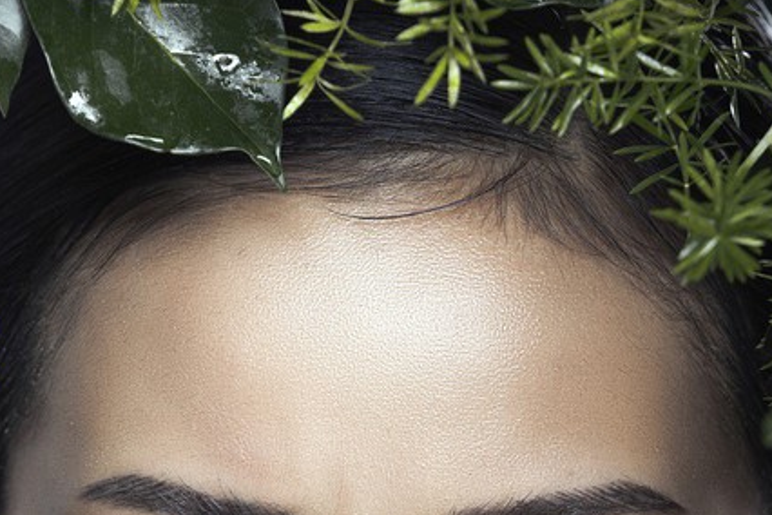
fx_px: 7119
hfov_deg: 6.2
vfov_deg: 4.1
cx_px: 366
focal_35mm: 332
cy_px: 637
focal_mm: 145
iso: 100
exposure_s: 1/200
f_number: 4.5
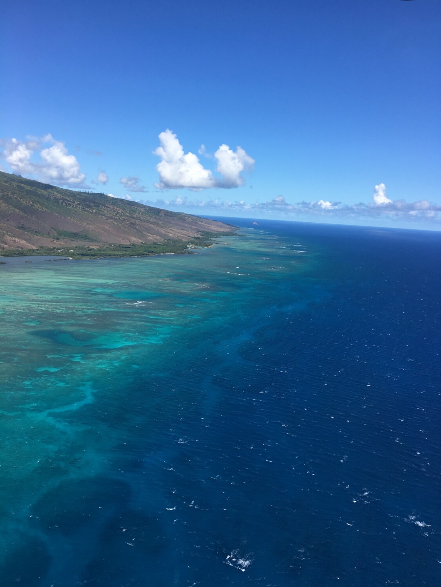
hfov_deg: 48.2
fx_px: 493
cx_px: 220
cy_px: 294
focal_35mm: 29
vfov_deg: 61.7
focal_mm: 4.15
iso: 25
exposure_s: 1/1876
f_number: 2.2
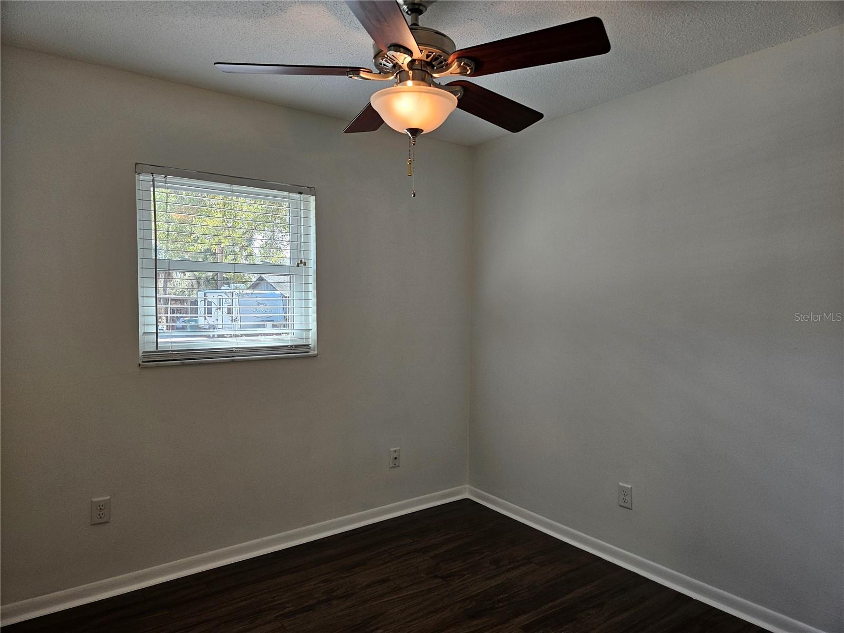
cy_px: 316
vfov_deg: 58.9
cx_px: 422
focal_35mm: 23
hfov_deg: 73.9
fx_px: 561
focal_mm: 5.4
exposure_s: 1/120
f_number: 1.8
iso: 125
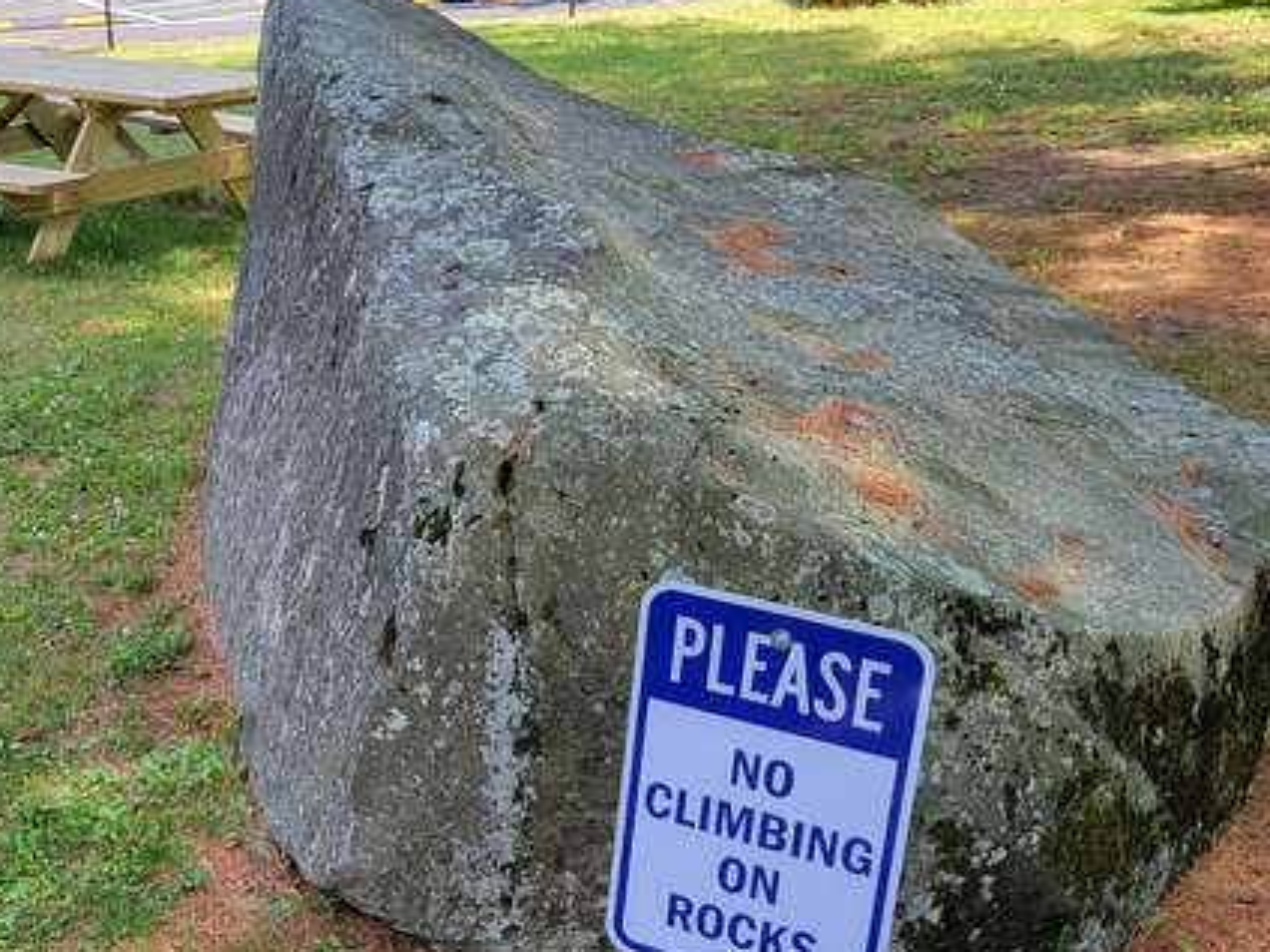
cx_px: 365
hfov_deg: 38.2
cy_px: 572
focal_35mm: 49
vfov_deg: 29.6
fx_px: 1798
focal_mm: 5.4
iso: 40
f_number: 1.8
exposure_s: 1/286
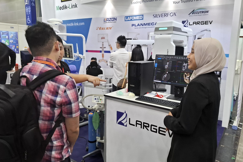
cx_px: 122
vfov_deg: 49.5
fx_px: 175
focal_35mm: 26
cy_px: 79
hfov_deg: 69.4
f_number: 1.8
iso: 125
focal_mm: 5.54
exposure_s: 1/100
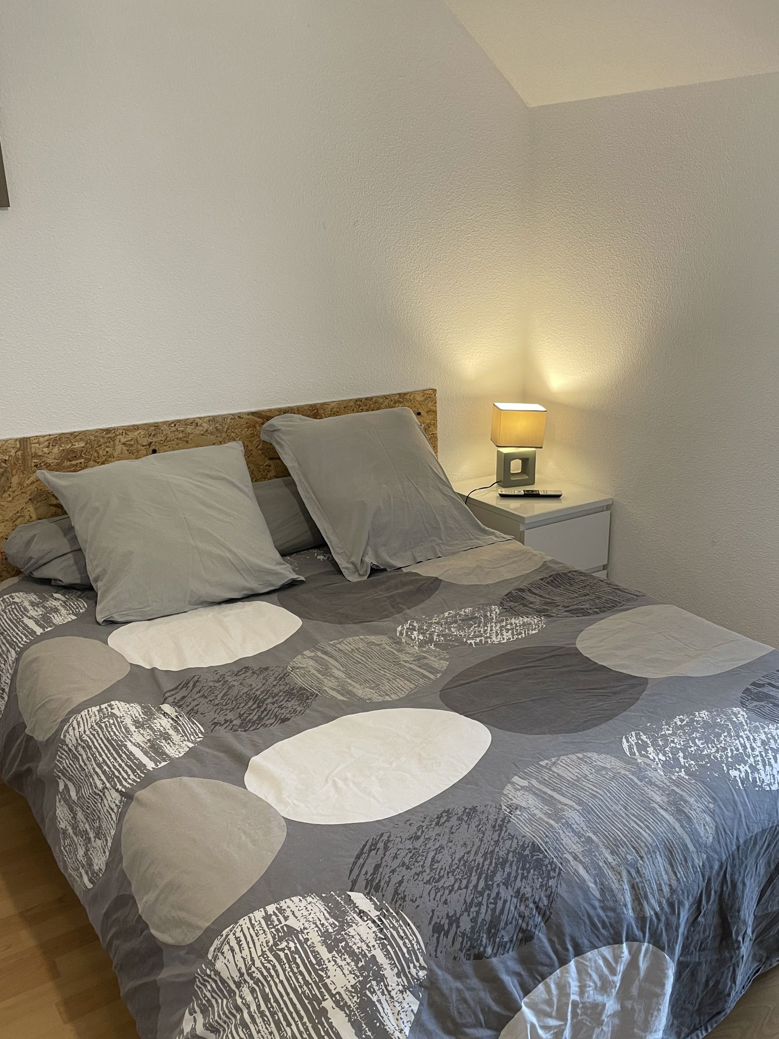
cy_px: 551
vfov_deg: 58.3
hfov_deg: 45.3
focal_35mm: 31
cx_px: 457
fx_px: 930
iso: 100
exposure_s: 1/50
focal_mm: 4.2
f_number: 1.6
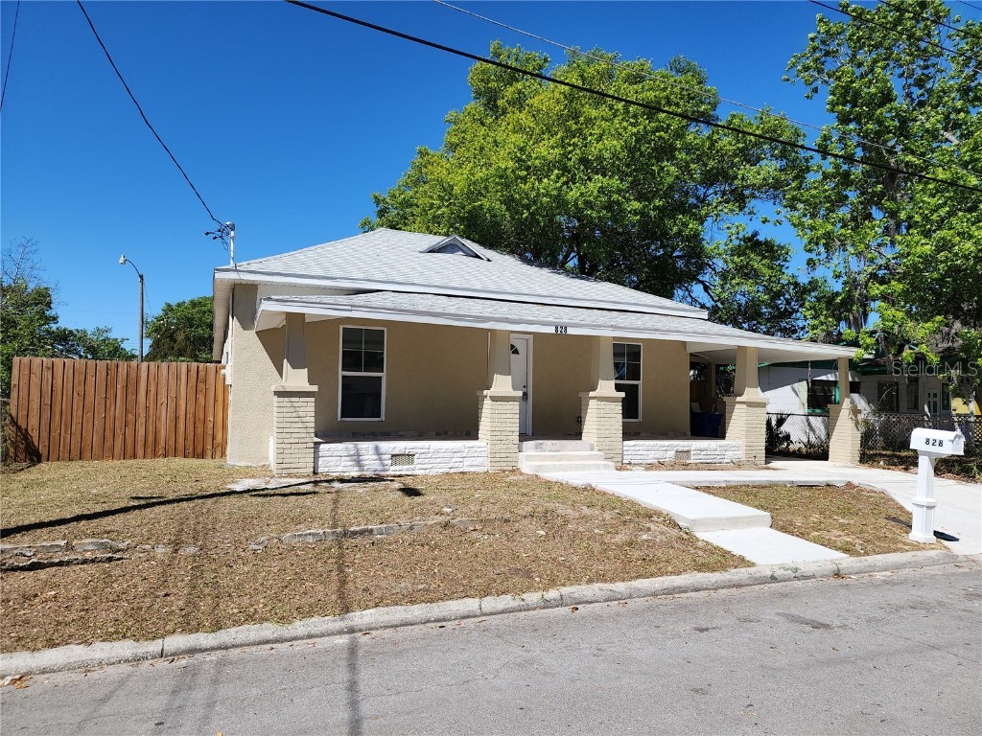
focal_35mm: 23
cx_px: 491
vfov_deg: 58.9
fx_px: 652
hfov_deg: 73.9
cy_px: 368
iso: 12
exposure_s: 1/1099
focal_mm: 6.4
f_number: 1.8
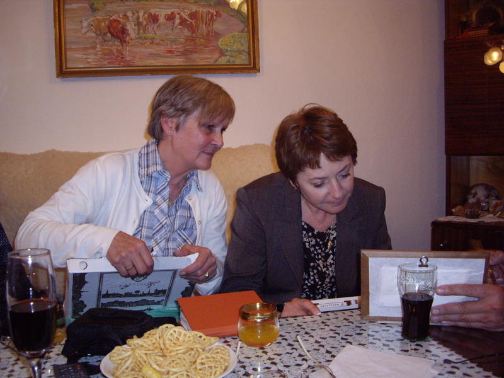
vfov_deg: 37.7
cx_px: 252
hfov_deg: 49.0
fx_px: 553
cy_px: 189
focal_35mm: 38
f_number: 2.8
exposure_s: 1/40
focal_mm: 7.9
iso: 400
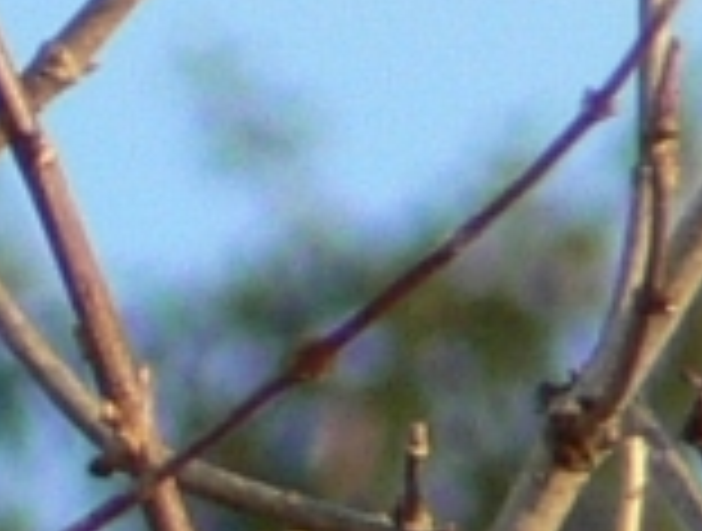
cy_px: 862
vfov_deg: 0.6
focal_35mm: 2565
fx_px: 52178
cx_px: -364
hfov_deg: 0.8
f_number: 5
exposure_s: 1/400
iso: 100
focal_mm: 88.8
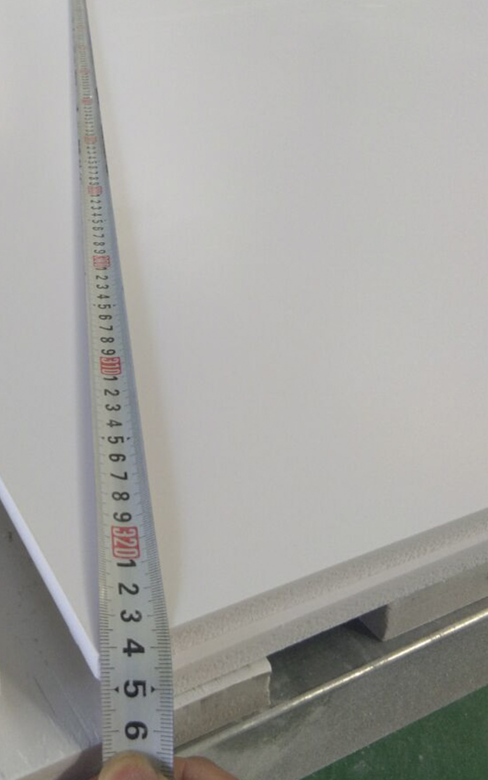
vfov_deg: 43.8
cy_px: 266
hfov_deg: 27.8
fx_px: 957
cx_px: 78
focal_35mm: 45
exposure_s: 1/30
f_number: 2.2
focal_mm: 4.15
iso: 125
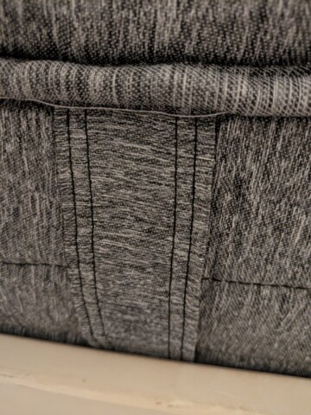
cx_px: 156
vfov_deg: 69.4
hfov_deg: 54.9
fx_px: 299
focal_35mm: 25
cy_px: 208
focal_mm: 5.43
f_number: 1.89
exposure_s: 1/16.7
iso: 1222
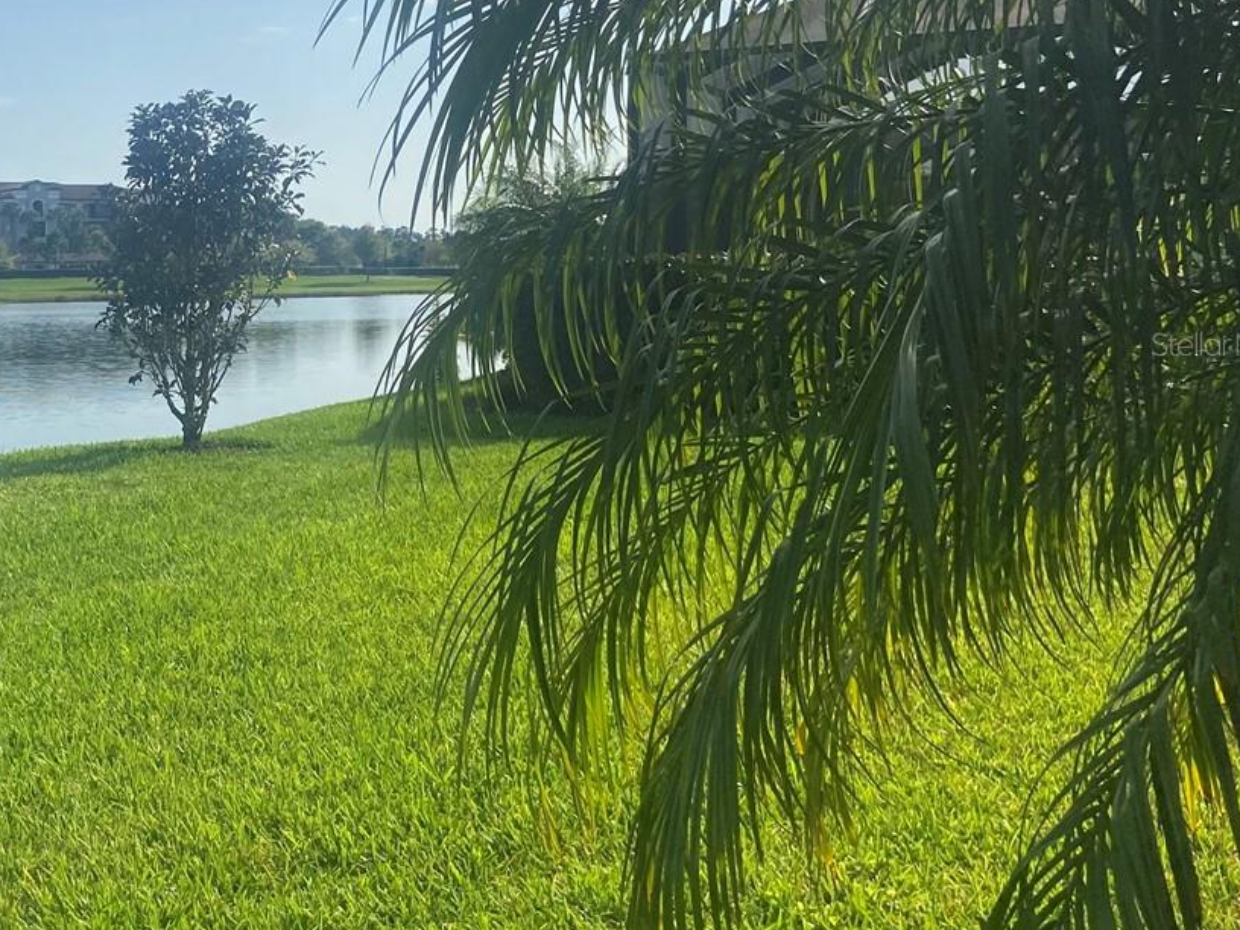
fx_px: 1827
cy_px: 343
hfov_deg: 34.9
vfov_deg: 28.4
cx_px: 79
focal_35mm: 51
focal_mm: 4.25
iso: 32
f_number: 1.8
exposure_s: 1/4274
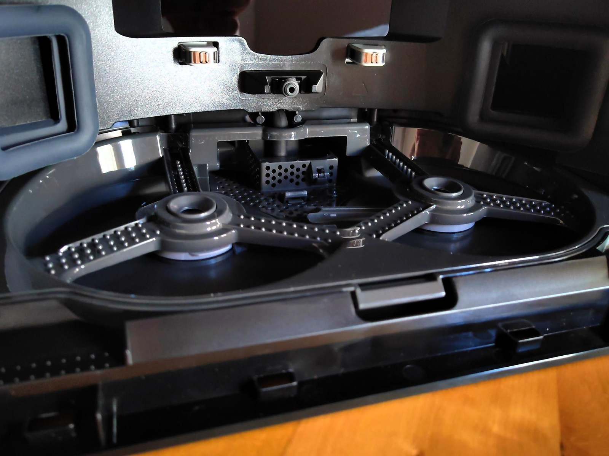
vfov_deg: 51.4
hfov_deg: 65.3
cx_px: 304
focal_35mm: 27
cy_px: 228
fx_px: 475
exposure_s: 1/17
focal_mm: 5.53
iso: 400
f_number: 1.8
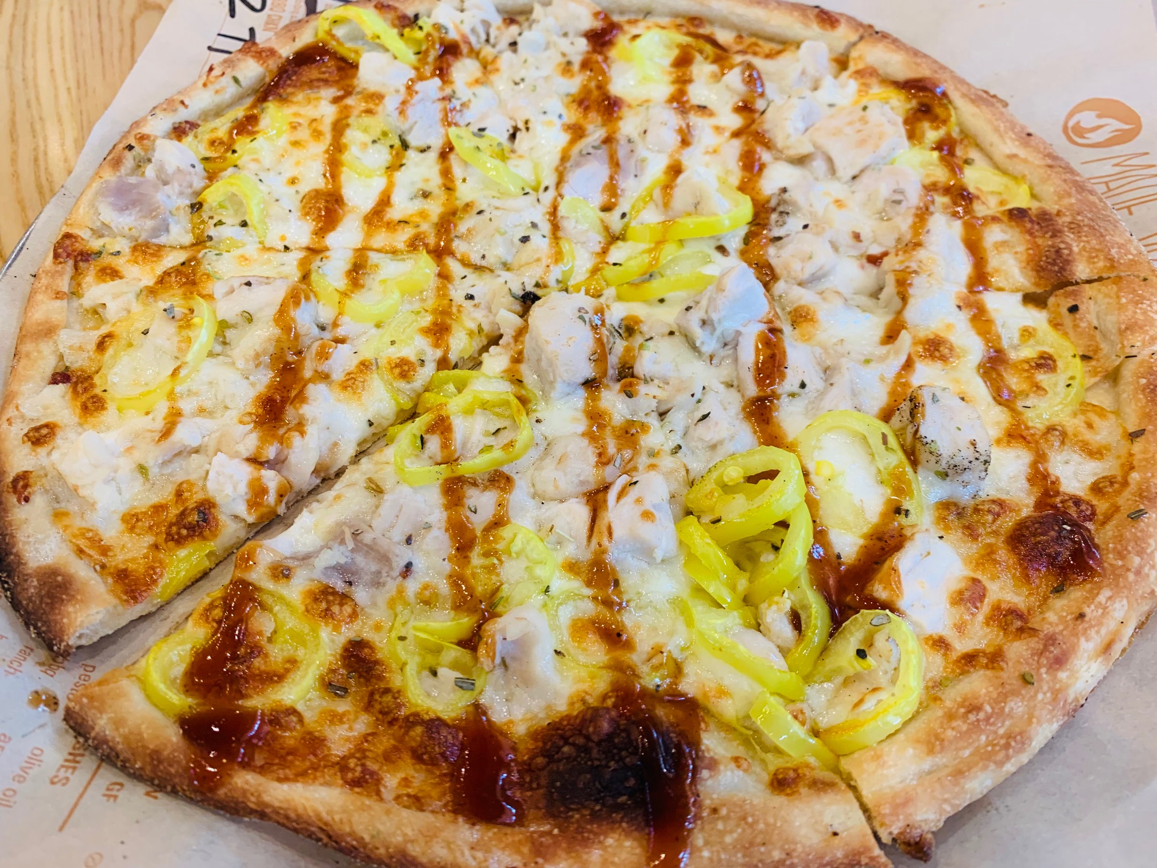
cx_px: 578
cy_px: 434
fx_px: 869
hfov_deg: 67.3
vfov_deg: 53.1
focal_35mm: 26
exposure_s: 1/60
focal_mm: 4.25
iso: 125
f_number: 1.8
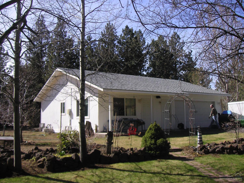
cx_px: 122
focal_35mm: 37
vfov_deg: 38.6
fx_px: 261
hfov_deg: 50.2
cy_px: 92
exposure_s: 1/750
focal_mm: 6.1
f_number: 2.8
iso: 50
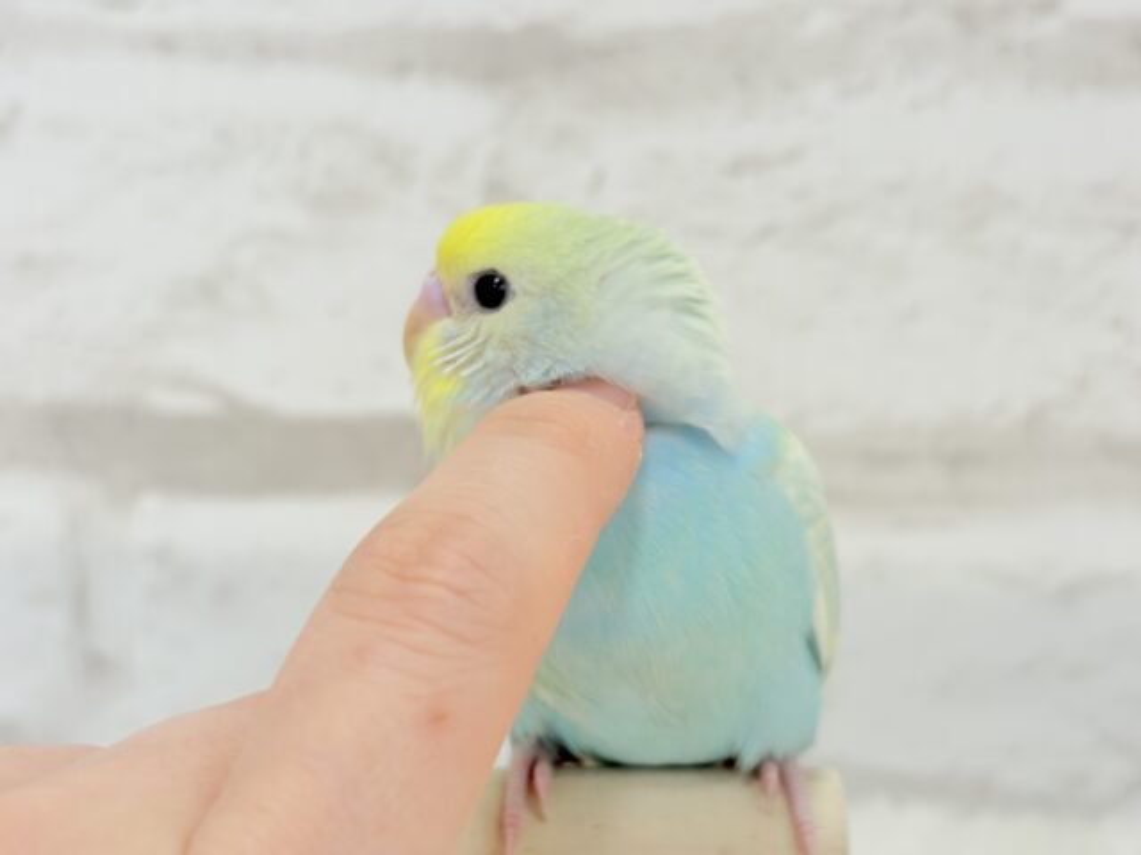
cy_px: 428
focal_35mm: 52
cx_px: 570
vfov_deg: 28.0
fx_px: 1714
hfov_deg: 36.8
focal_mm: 5.96
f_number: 1.6
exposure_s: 1/100
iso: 80
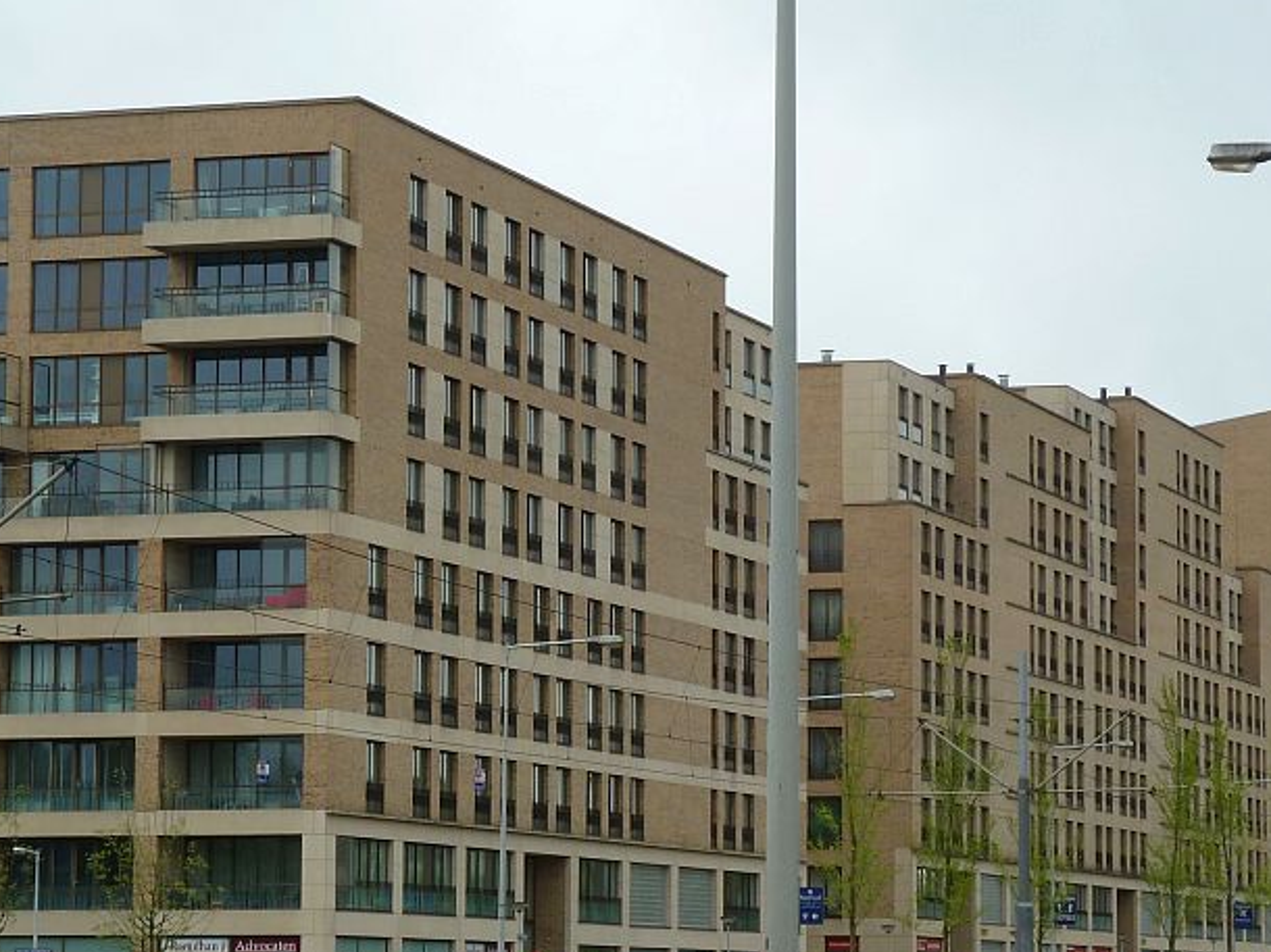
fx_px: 4808
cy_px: 550
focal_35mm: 131
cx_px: 733
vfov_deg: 11.3
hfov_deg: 15.1
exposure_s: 1/125
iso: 80
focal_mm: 12.8
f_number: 4.2
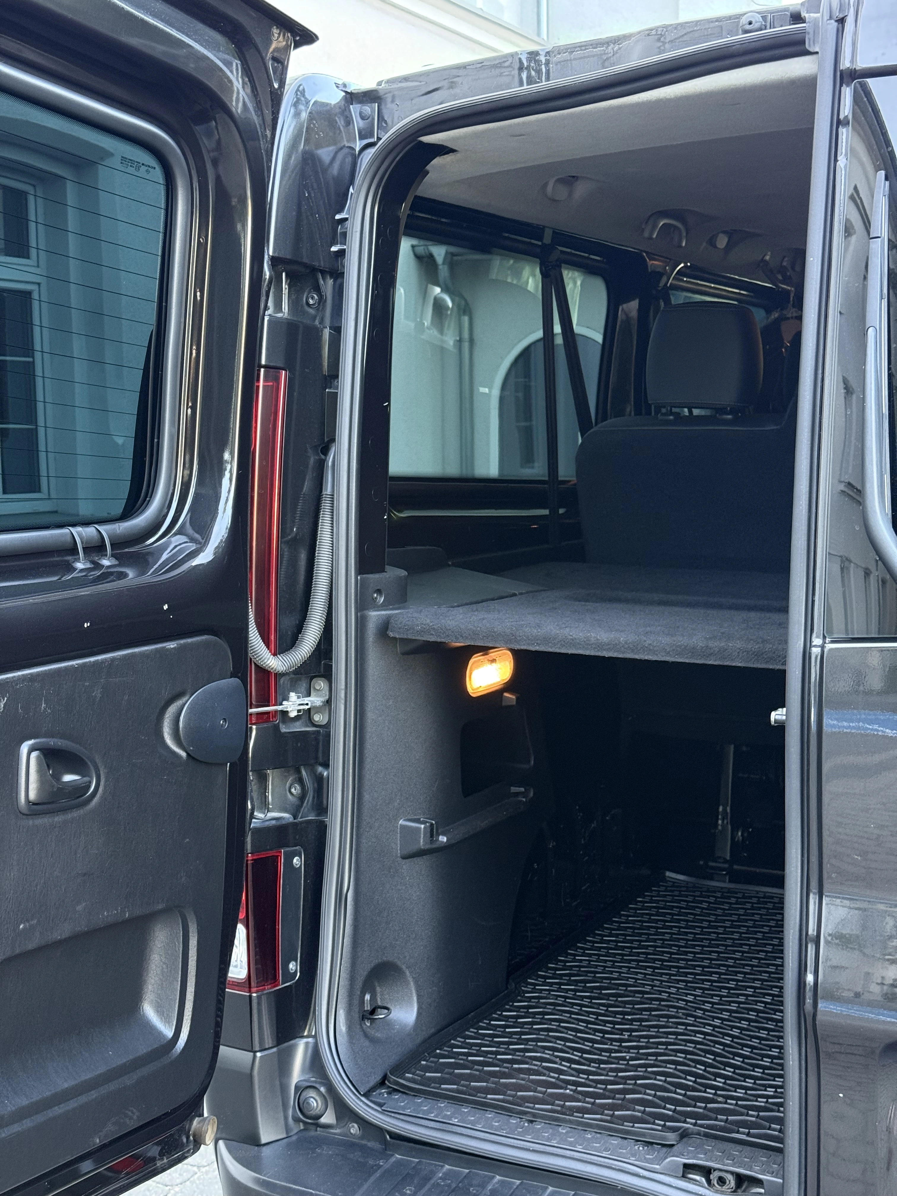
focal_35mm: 48
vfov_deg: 39.7
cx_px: 448
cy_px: 598
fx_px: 1658
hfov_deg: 30.3
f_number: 1.78
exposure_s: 1/60
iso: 200
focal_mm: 6.76
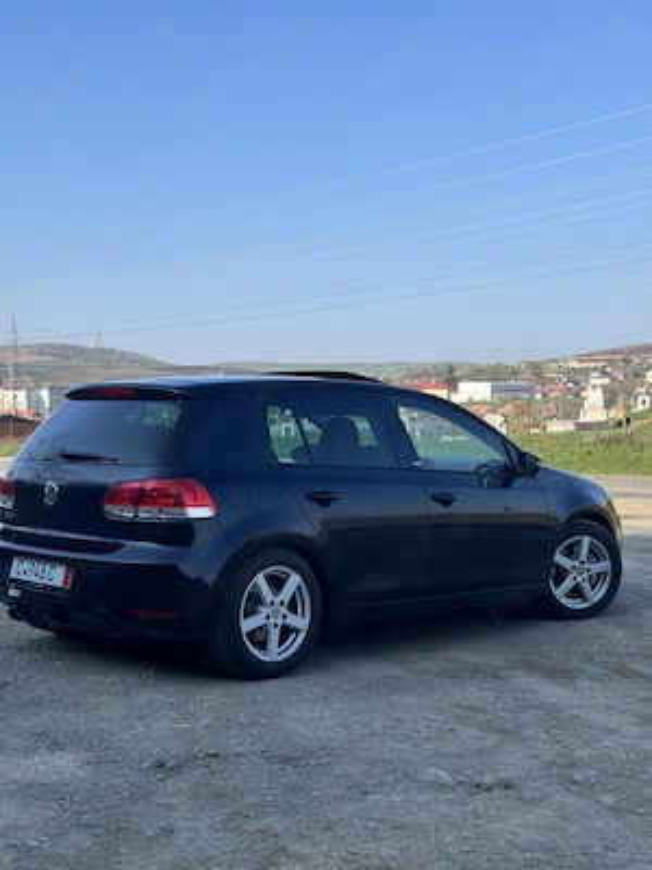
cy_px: 435
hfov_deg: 30.3
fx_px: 1205
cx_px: 326
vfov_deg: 39.7
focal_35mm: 48
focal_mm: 6.76
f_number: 1.78
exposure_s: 1/3610
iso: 64
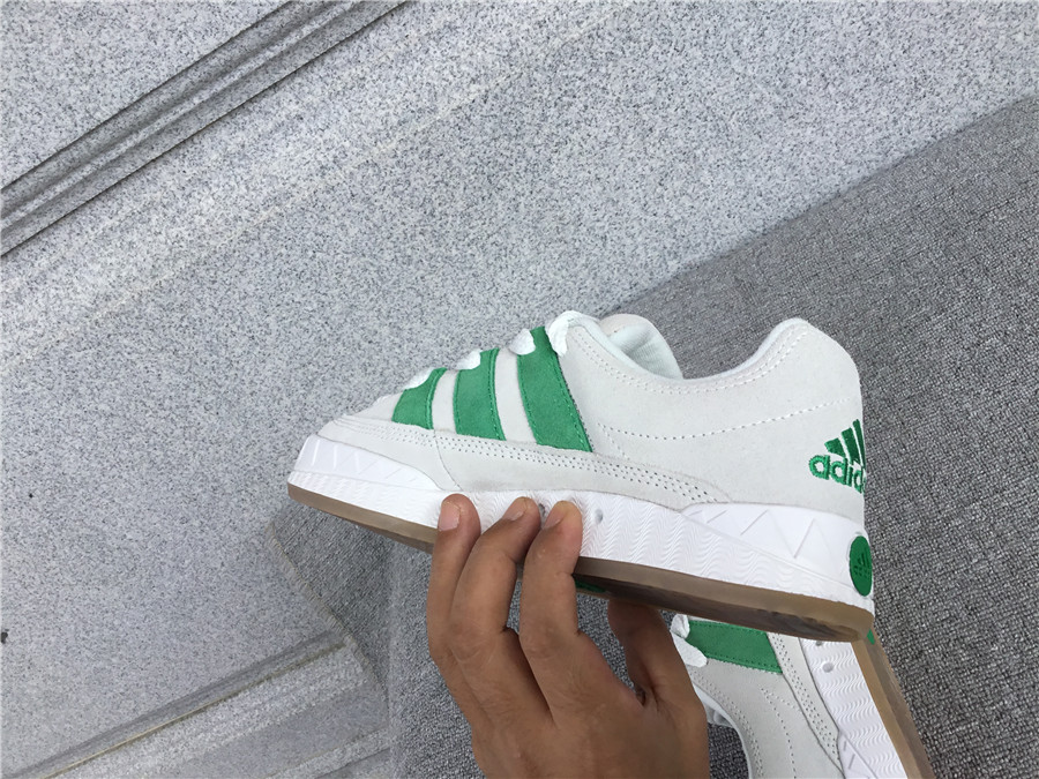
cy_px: 390
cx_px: 520
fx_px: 930
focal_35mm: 31
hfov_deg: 58.4
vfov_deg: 45.4
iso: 25
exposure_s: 1/494
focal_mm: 3.3
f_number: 2.4
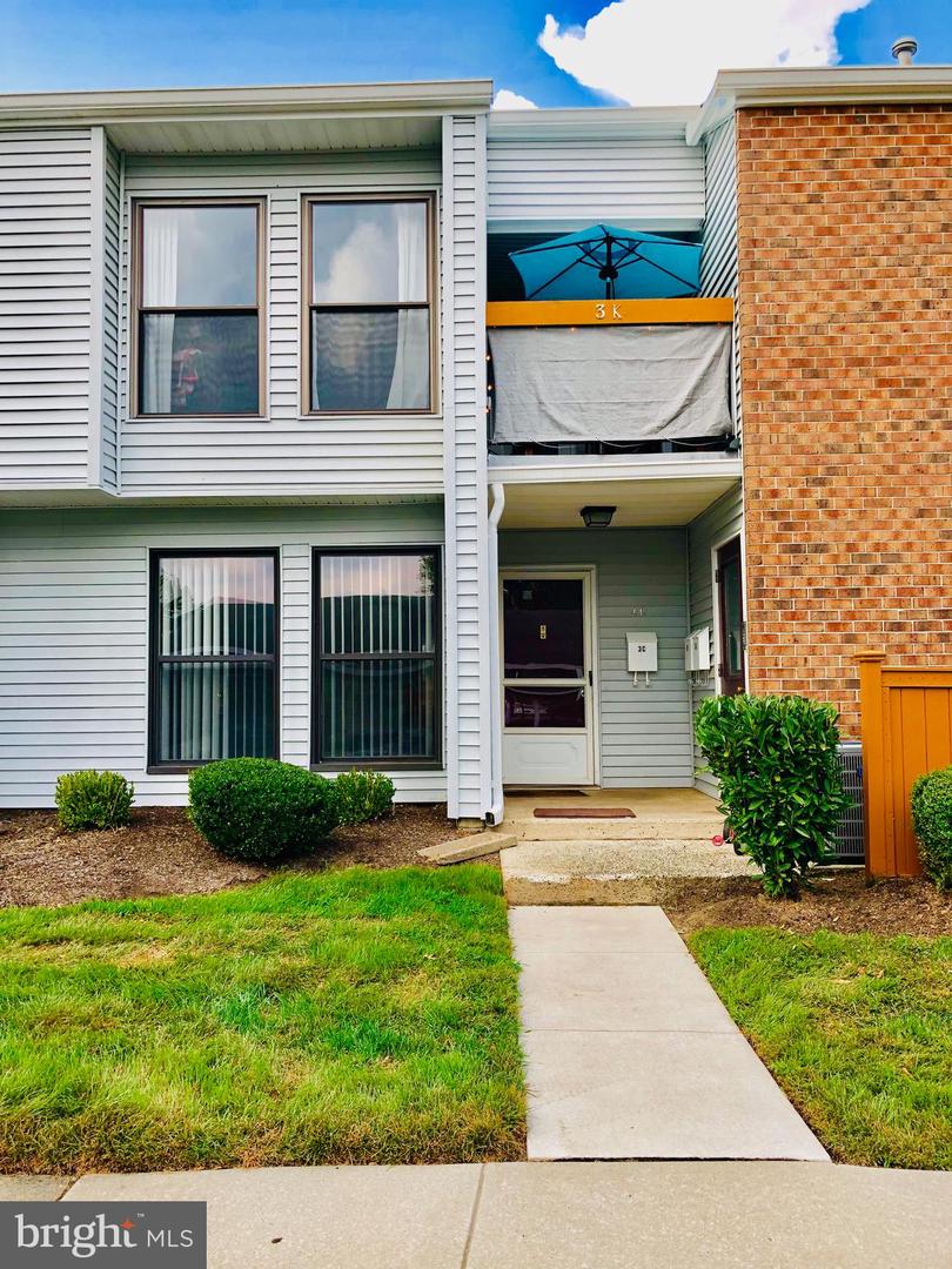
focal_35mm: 28
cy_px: 634
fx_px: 1027
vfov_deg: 63.4
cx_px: 476
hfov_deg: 49.7
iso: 25
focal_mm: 4
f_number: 1.8
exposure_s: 1/120
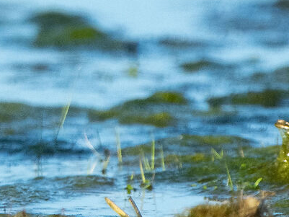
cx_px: -334
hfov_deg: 0.3
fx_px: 50425
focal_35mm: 6038
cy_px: -115
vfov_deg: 0.2
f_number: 8
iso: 1250
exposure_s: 1/4000
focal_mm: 700
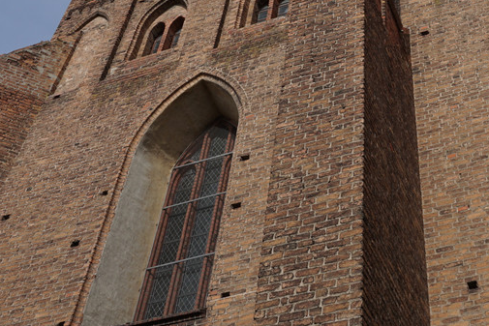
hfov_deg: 34.3
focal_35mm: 57
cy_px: 43
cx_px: 370
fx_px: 774
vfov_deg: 23.3
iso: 100
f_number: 9
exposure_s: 1/200
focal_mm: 16
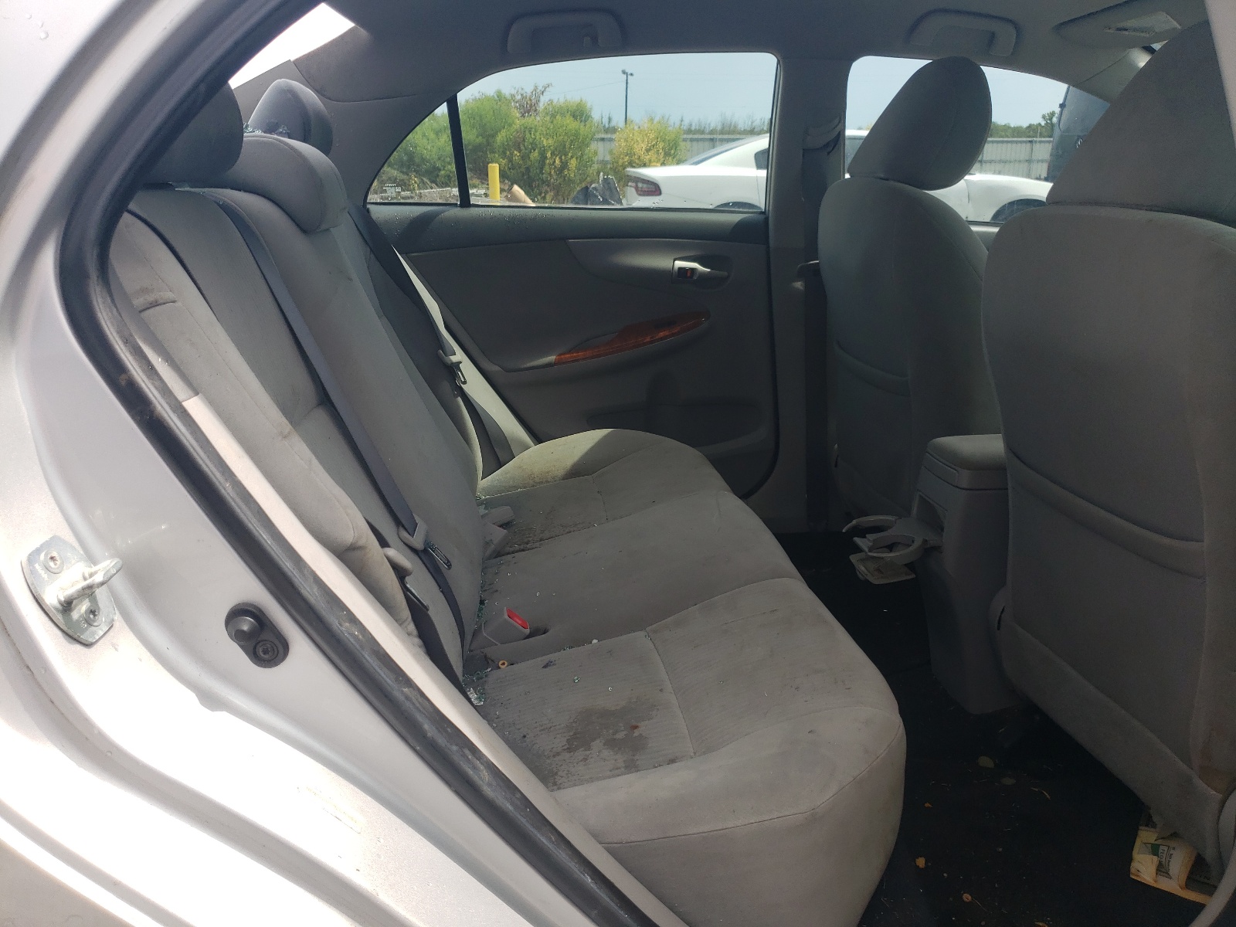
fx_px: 928
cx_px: 618
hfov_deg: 67.3
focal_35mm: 26
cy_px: 464
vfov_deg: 53.1
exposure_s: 1/1000
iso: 50
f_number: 1.5
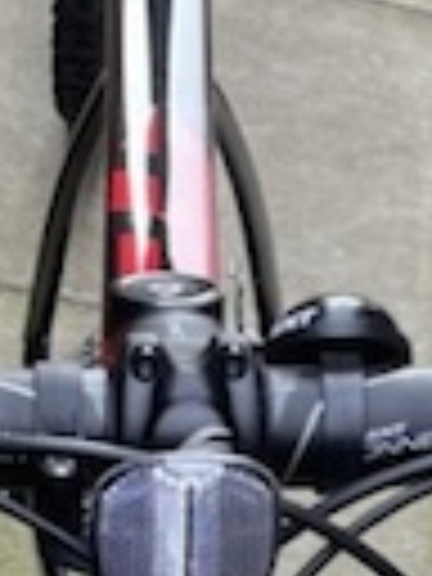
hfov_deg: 9.2
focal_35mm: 162
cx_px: 182
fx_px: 2696
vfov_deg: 10.4
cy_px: 1426
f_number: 1.6
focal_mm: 4.2
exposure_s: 1/170
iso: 32
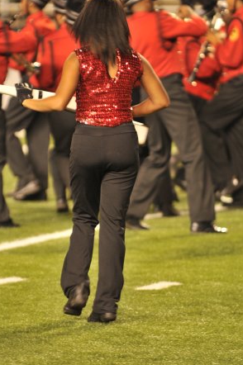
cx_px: 94
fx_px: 4127
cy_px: 164
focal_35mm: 407
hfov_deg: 3.4
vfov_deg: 5.1
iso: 400
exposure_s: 1/60
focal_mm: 200
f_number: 2.8
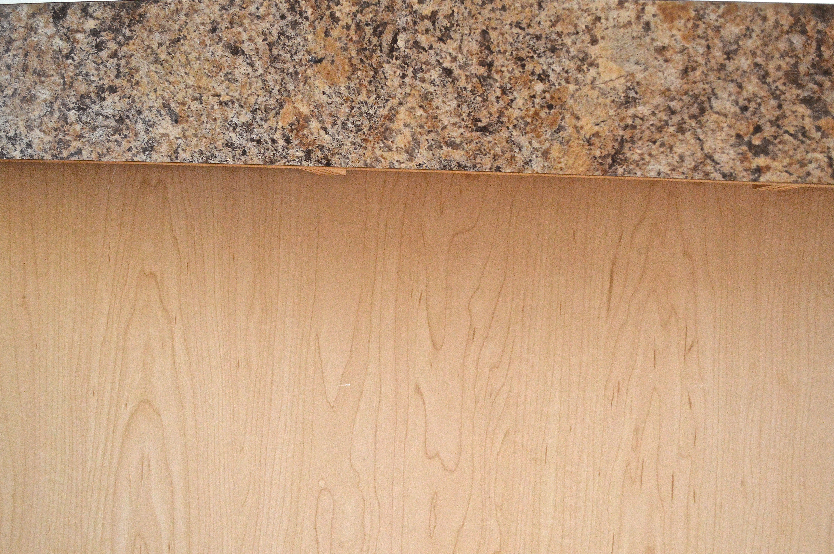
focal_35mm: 36
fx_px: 833
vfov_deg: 36.8
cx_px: 417
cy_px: 277
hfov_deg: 53.2
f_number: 4
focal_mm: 24
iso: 2500
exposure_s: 1/60
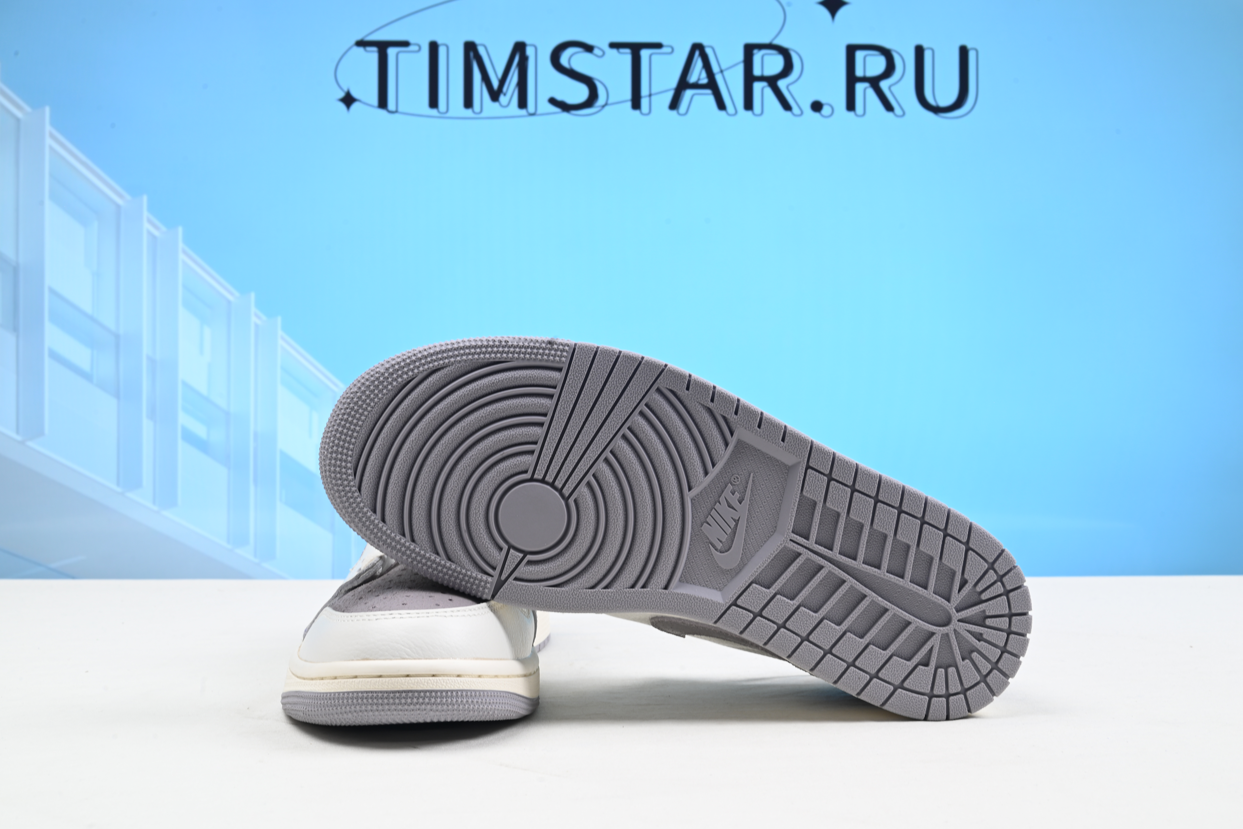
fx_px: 1347
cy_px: 414
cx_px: 622
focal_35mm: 39
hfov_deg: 49.5
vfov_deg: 34.2
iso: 100
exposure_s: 1/2
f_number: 16
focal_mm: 39
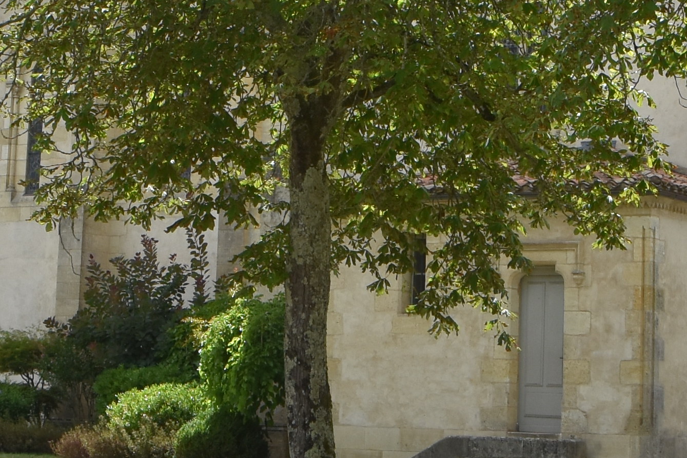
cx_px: 209
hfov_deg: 16.9
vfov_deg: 10.9
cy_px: -254
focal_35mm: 121
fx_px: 2309
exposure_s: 1/500
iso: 220
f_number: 8
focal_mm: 18
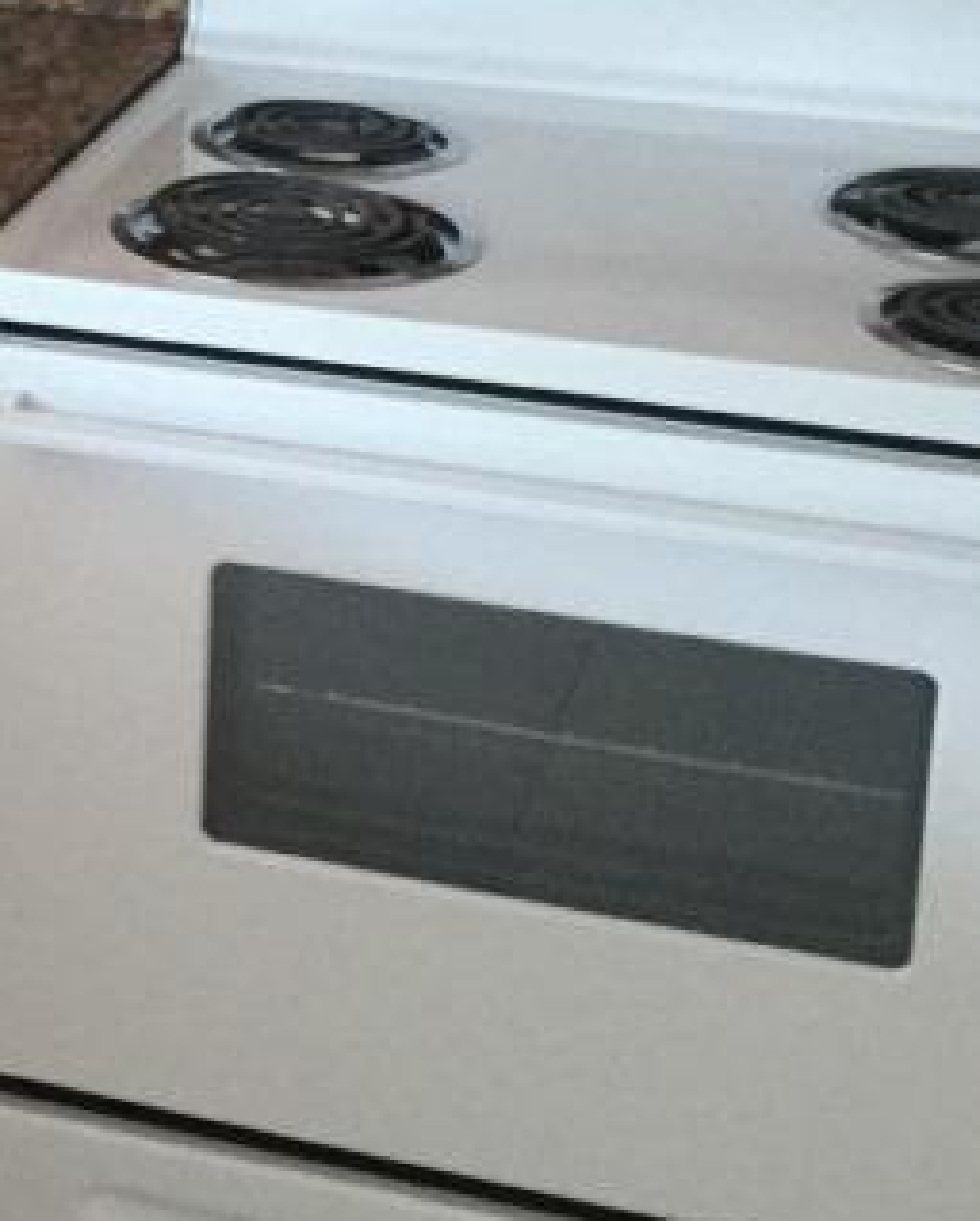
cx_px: -436
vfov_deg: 19.3
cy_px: 77
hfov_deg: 14.9
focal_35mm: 97
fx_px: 3510
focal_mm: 3.3
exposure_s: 1/30
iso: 200
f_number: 2.4
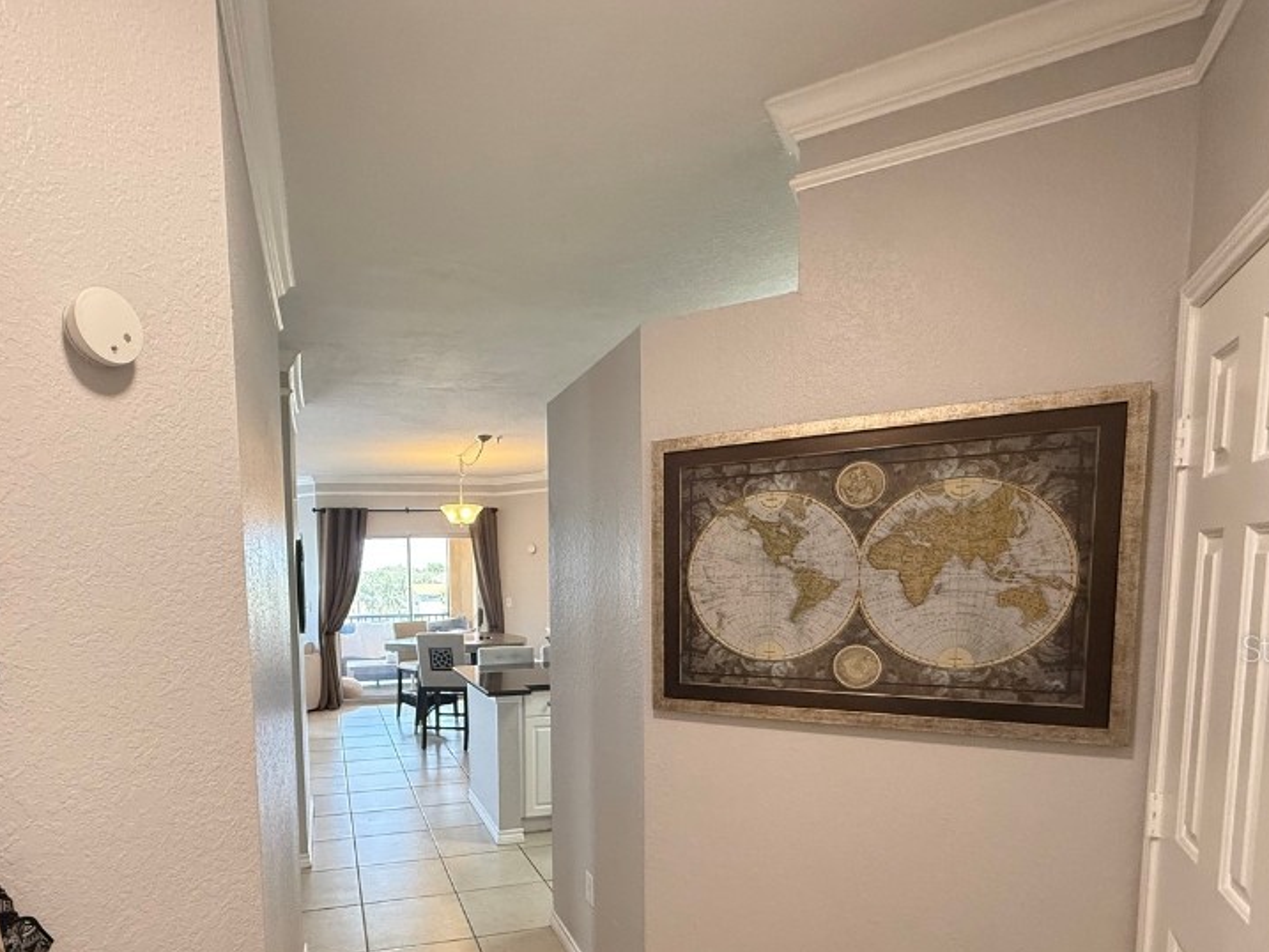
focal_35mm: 20
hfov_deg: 80.7
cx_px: 503
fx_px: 733
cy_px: 648
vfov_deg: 64.0
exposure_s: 1/120
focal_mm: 2.22
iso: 500
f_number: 2.2
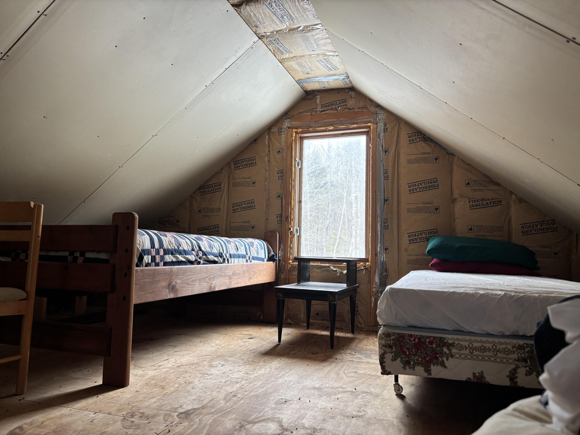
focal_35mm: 26
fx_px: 436
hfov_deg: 67.3
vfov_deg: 53.1
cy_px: 218
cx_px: 290
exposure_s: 1/84
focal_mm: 5.96
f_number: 1.6
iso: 125
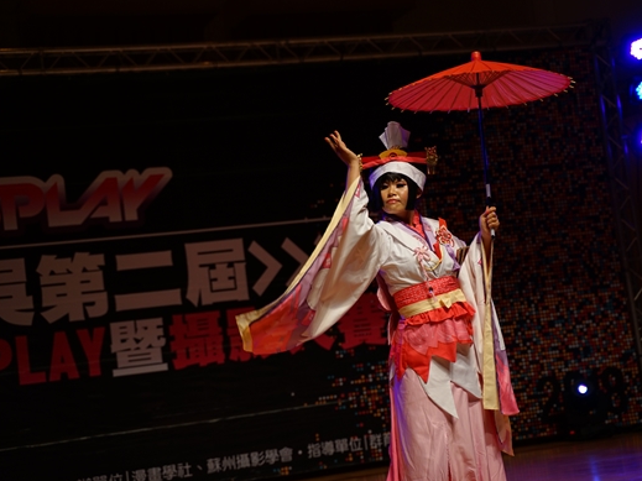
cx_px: 341
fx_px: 1520
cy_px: 239
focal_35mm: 82
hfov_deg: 23.8
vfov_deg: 18.0
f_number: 2.8
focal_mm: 75
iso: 250
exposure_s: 1/160
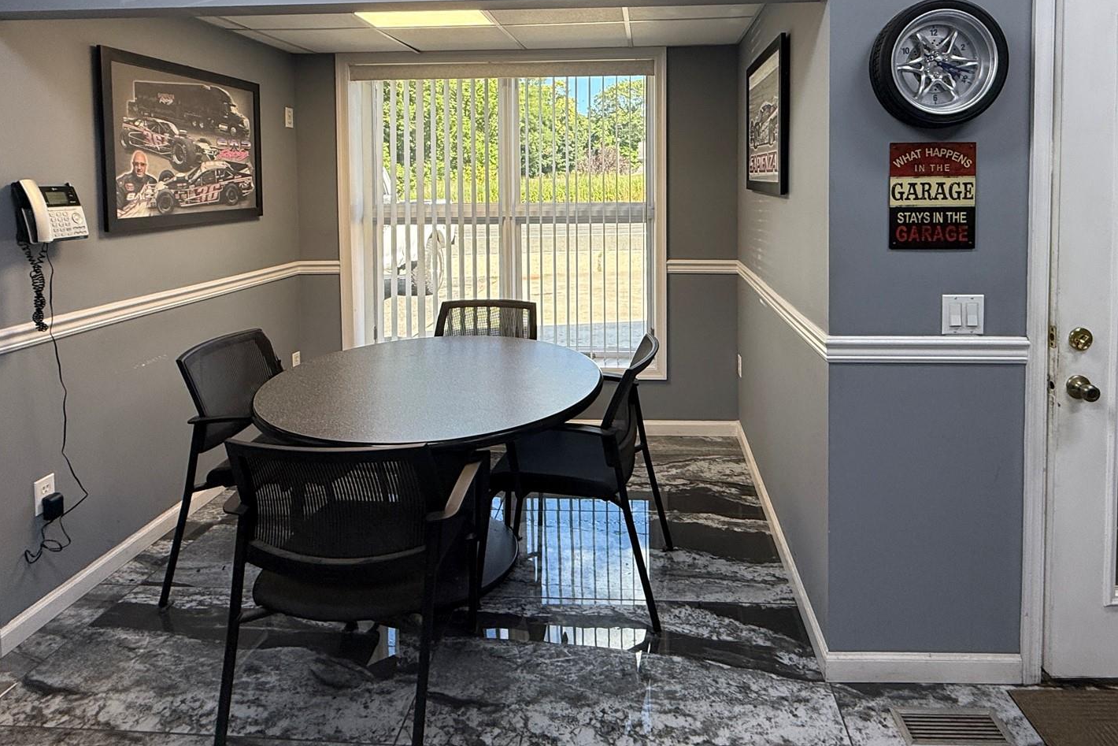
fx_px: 652
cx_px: 616
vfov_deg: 57.1
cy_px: 205
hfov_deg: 81.0
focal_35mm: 21
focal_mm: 2.22
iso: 100
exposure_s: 1/120
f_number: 2.2
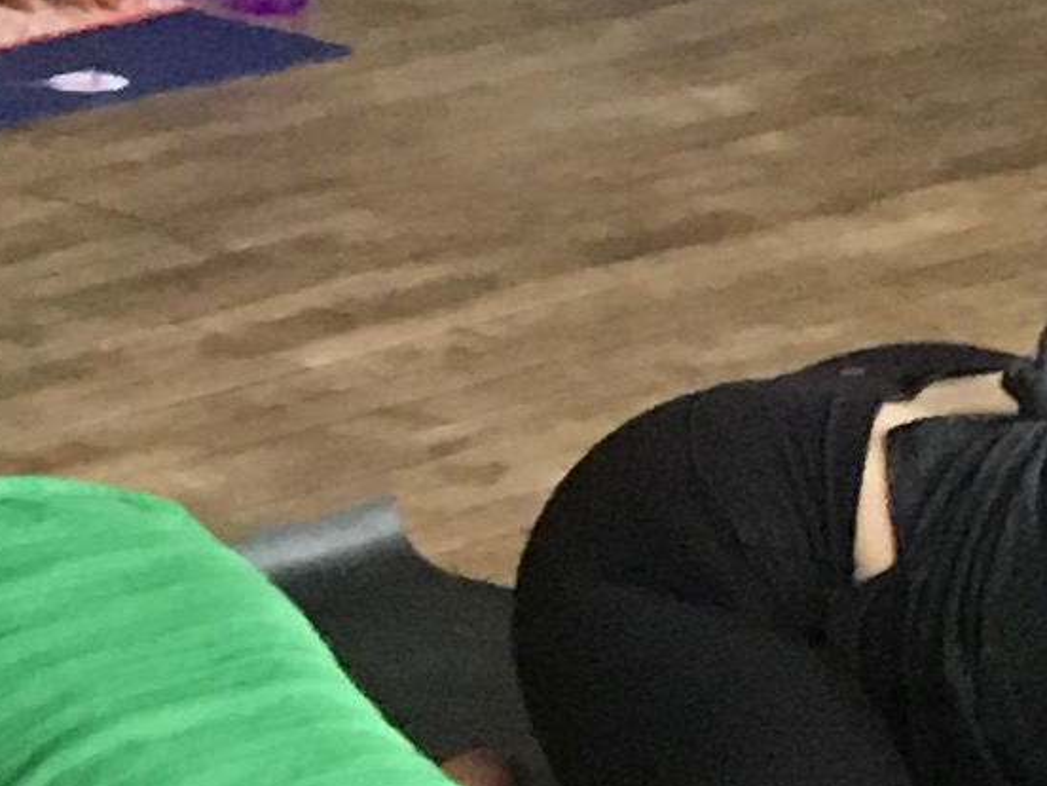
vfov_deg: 7.0
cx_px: -560
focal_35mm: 212
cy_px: 630
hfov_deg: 9.1
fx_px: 6412
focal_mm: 4.15
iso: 250
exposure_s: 1/15
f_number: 2.2
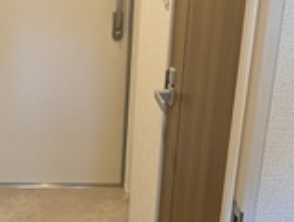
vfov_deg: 20.7
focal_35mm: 71
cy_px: 135
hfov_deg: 26.7
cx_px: 50
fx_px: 604
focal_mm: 2.35
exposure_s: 1/25
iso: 85
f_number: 2.2
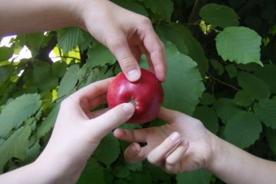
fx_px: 322
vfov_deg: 31.9
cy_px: 92
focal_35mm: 42
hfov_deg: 46.4
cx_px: 136
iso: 100
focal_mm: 6
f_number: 2.8
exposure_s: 1/110
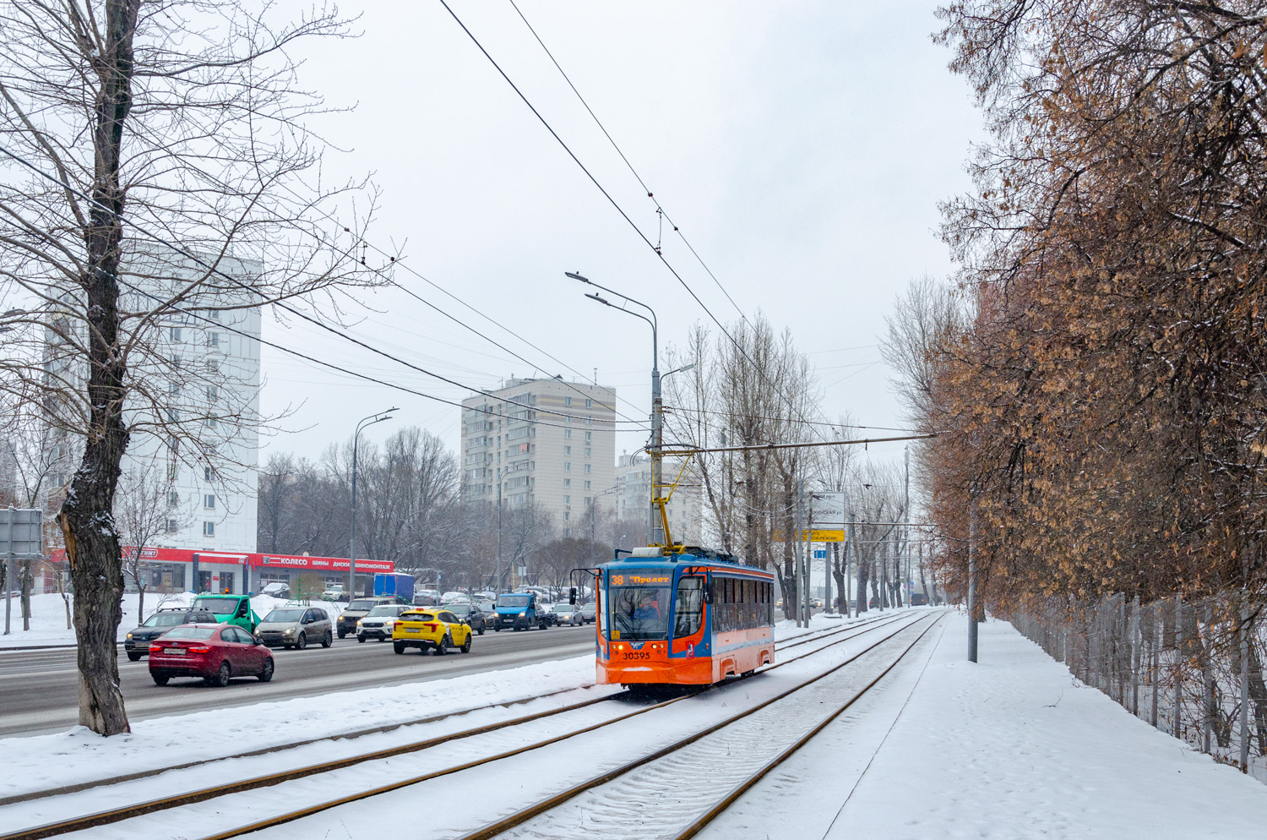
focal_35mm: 48
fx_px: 1686
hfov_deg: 41.2
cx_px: 634
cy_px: 420
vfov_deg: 28.0
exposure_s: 1/250
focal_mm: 32
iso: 320
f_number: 9
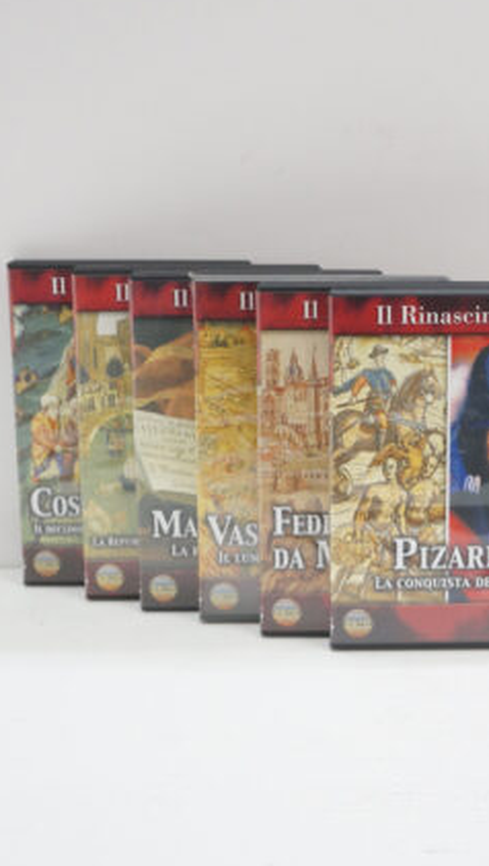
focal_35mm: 39
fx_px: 887
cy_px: 416
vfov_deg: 52.1
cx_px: 302
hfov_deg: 30.7
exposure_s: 1/60
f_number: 4.5
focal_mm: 23
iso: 1000
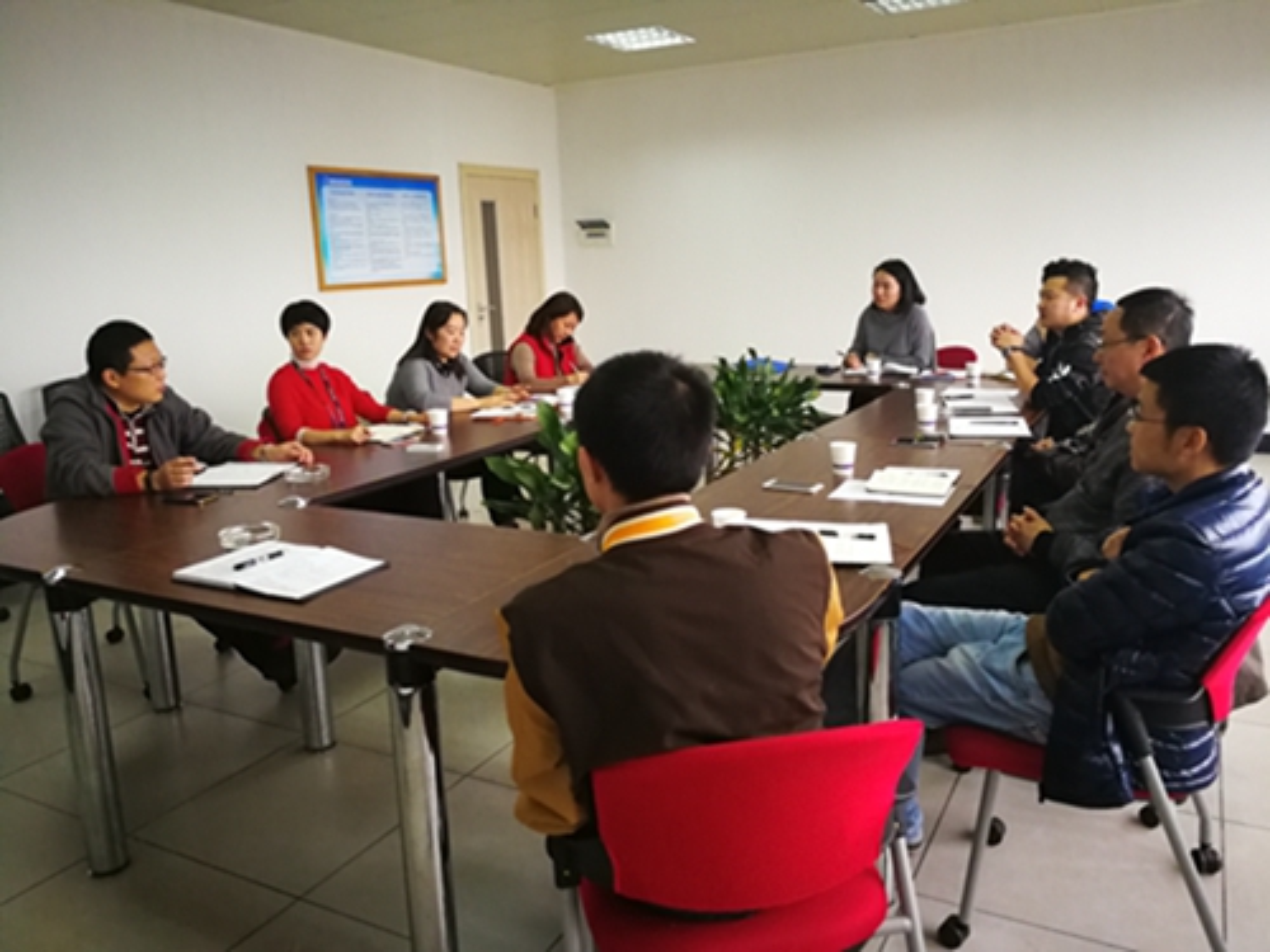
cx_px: 635
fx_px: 991
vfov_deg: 51.4
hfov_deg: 65.3
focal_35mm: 27
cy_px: 476
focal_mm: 3.95
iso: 400
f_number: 2.2
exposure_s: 1/100
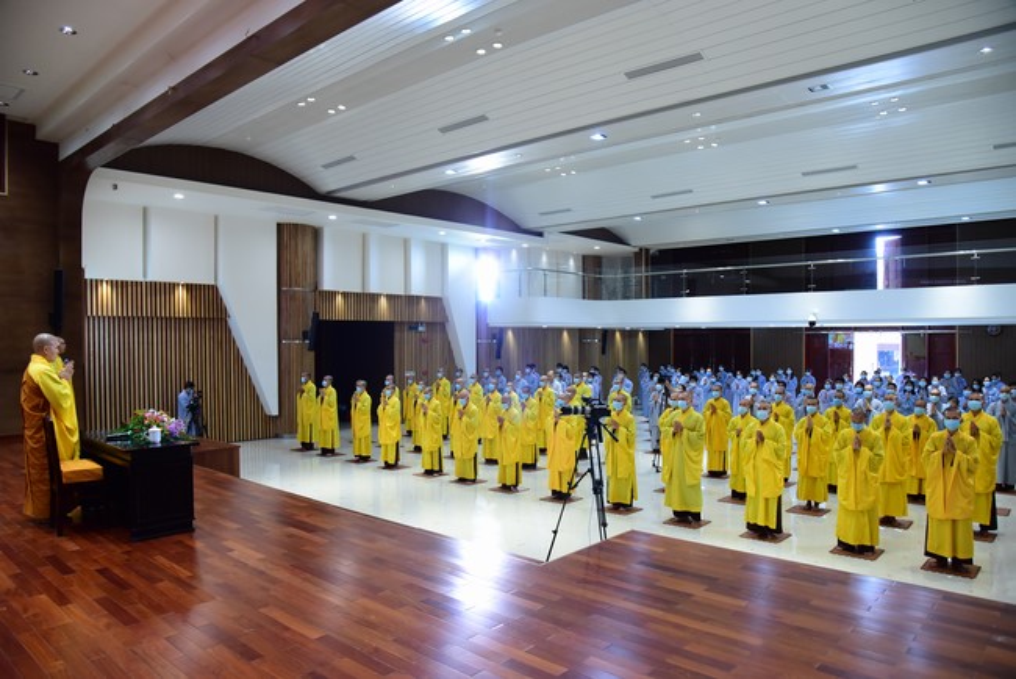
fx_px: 678
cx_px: 508
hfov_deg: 73.7
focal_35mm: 24
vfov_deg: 53.2
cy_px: 340
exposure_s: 1/125
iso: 2500
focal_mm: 24
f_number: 5.6
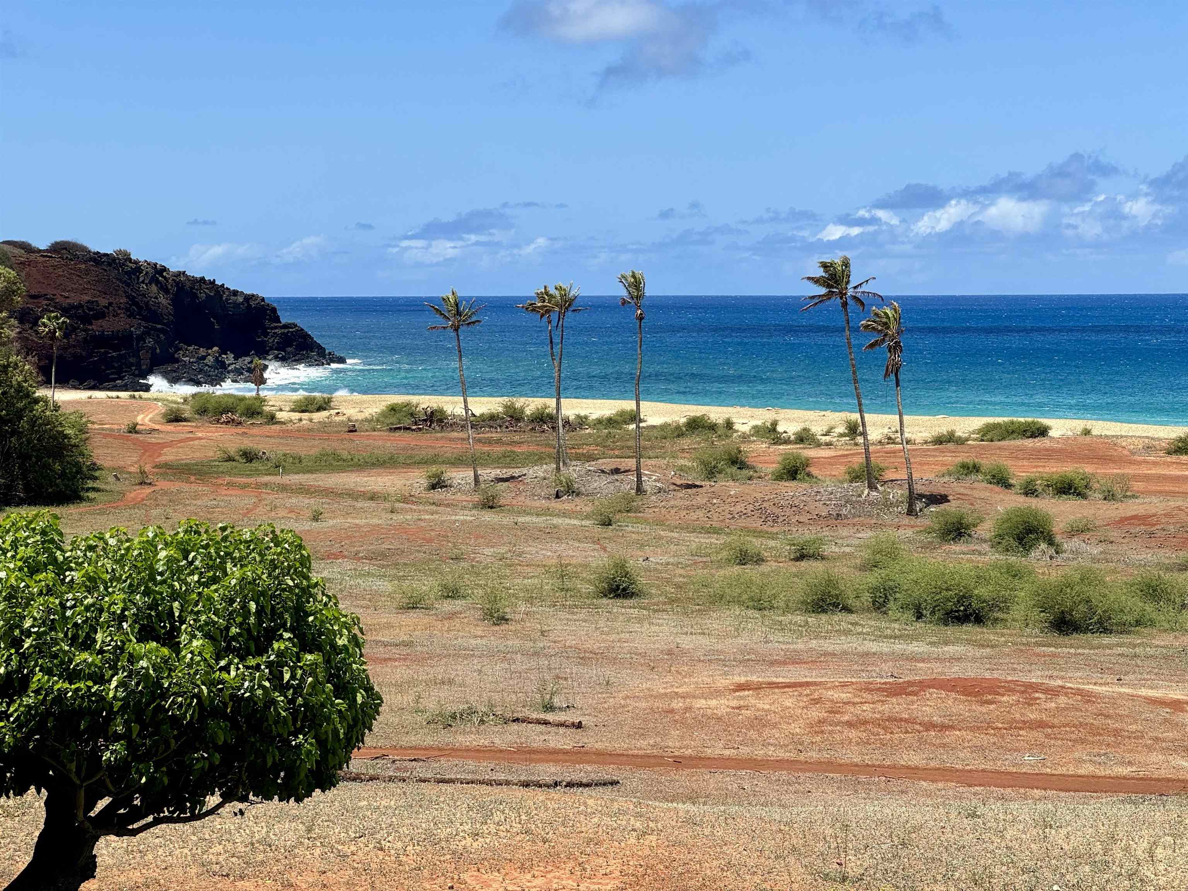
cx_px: 594
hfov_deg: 25.3
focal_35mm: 77
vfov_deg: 19.1
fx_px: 2643
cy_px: 446
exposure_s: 1/803
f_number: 2.8
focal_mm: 9
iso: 25
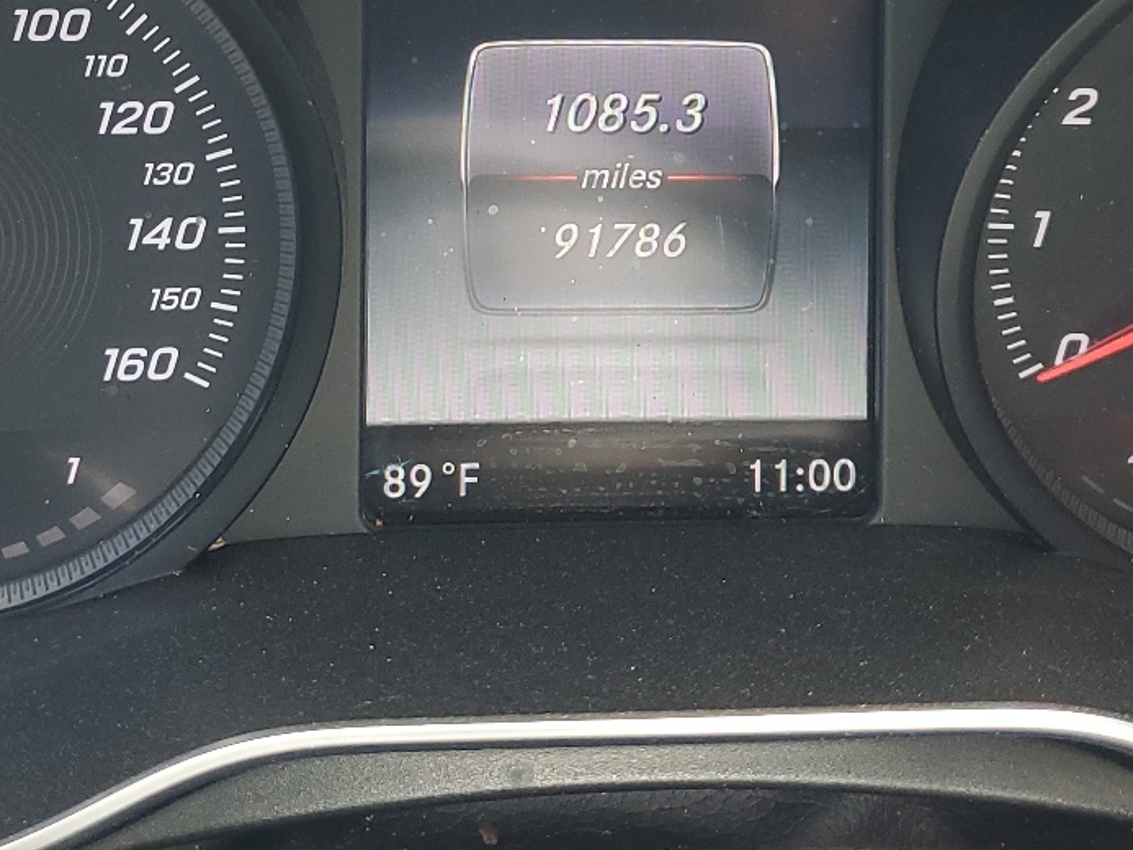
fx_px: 1964
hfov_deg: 32.2
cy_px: -7
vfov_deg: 23.4
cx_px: 540
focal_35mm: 60
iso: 85
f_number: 1.5
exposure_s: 1/120
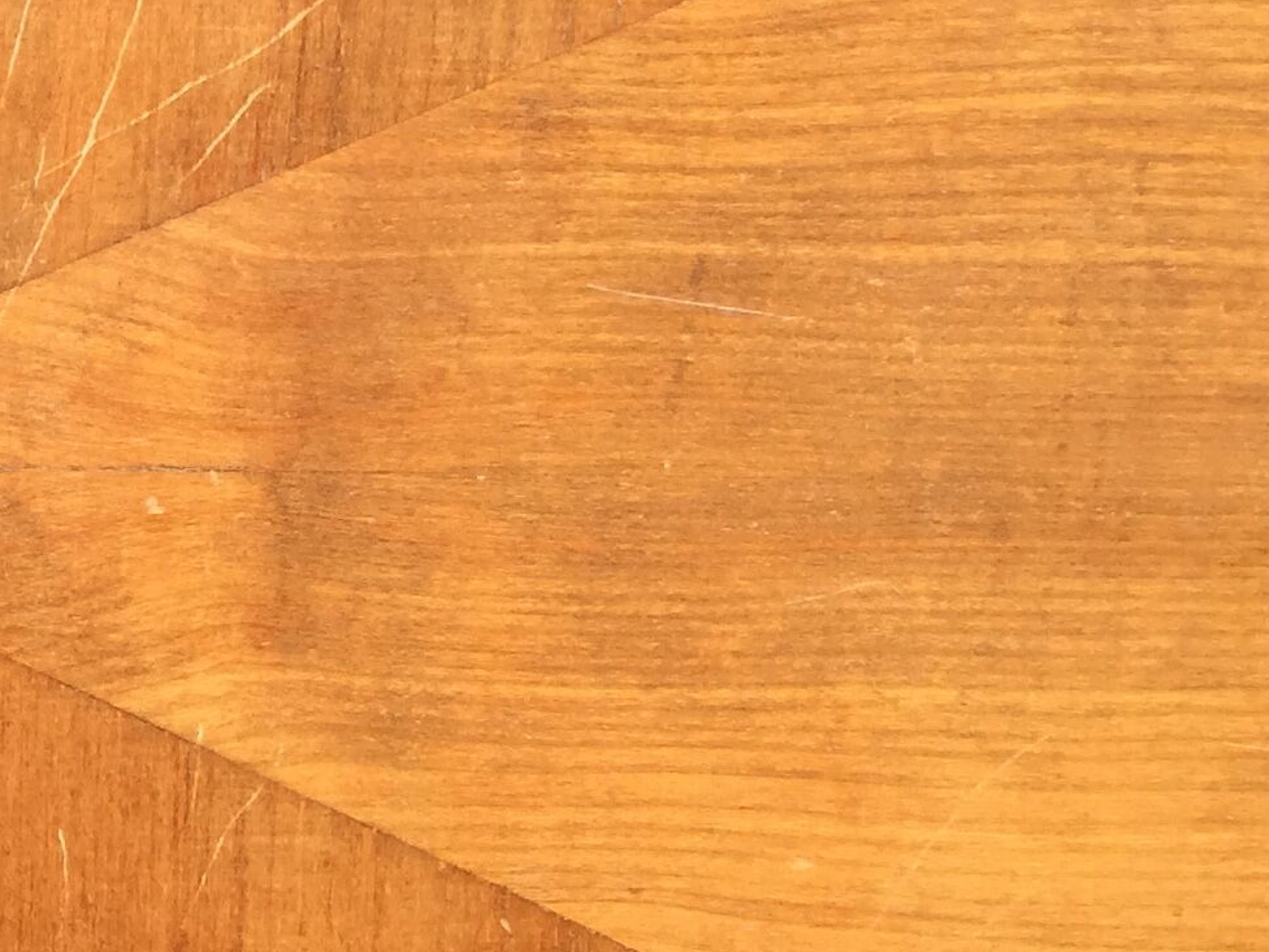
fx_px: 3556
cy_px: 337
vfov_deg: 15.2
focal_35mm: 97
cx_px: -684
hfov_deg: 17.9
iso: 32
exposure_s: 1/746
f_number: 2.2
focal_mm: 4.15
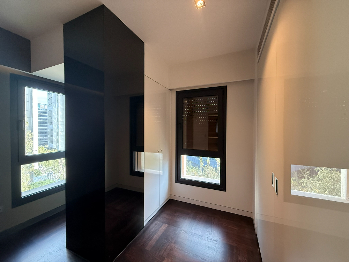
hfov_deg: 102.1
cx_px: 174
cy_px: 131
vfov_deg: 85.7
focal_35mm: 14
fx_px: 141
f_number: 2.2
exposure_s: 1/83
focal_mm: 2.22
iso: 320
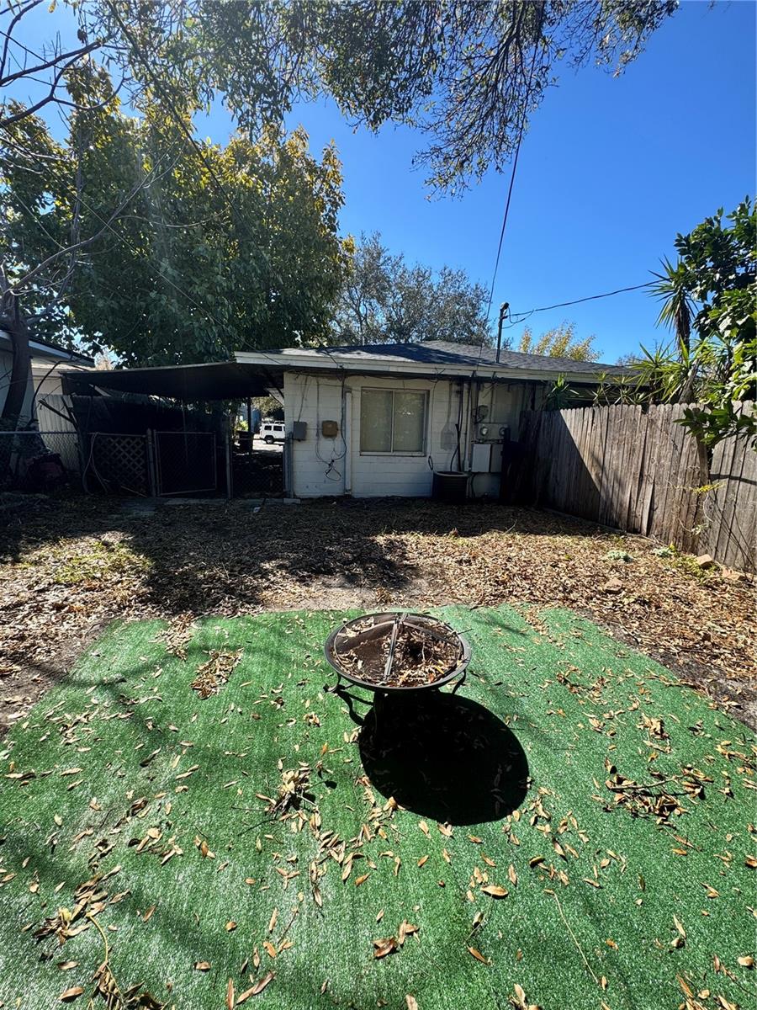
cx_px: 378
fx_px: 408
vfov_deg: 102.1
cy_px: 505
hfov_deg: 85.7
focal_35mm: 14
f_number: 2.2
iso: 40
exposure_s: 1/687
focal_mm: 2.22
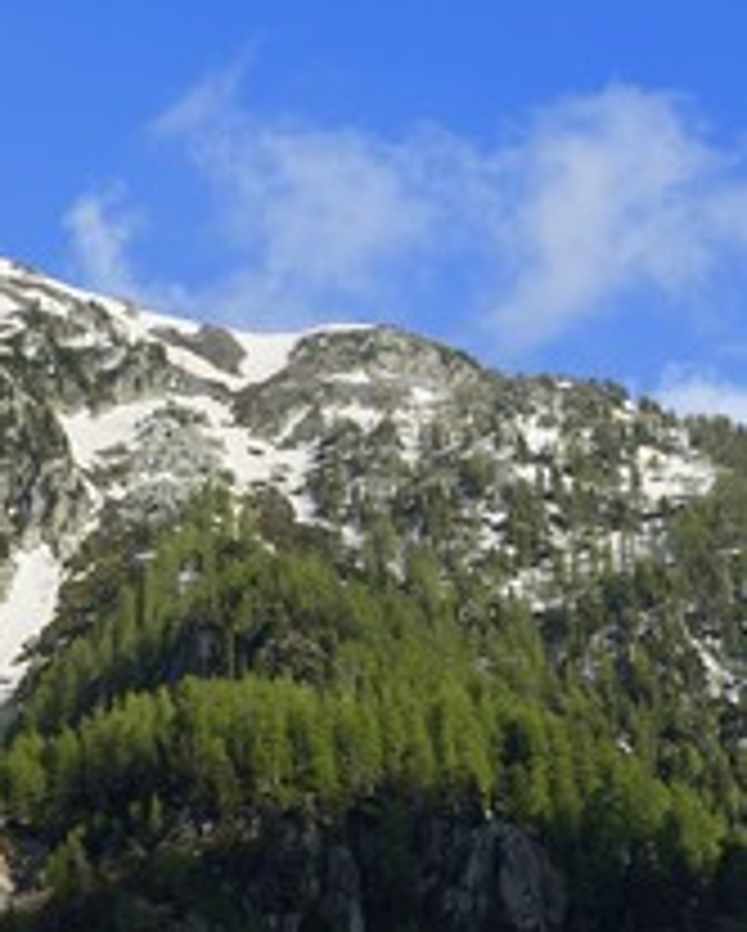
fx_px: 3670
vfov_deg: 14.5
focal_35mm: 133
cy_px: 437
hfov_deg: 11.4
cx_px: -194
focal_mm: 70
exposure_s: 1/200
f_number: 11
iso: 200
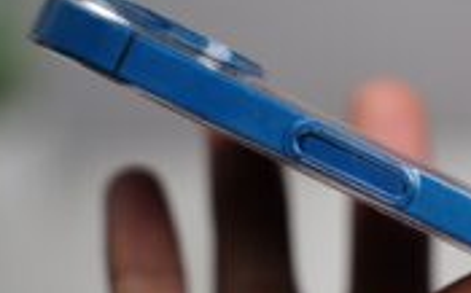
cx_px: 431
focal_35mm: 175
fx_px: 2244
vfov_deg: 7.5
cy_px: 171
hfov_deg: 11.9
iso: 400
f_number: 4
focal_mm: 75
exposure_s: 1/90
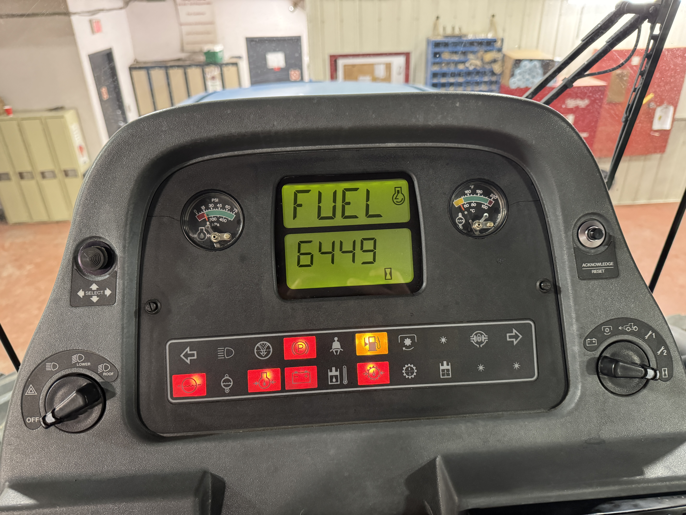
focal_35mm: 24
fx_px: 476
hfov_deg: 71.6
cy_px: 258
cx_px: 343
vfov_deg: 56.8
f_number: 1.78
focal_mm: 6.76
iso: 800
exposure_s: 1/40
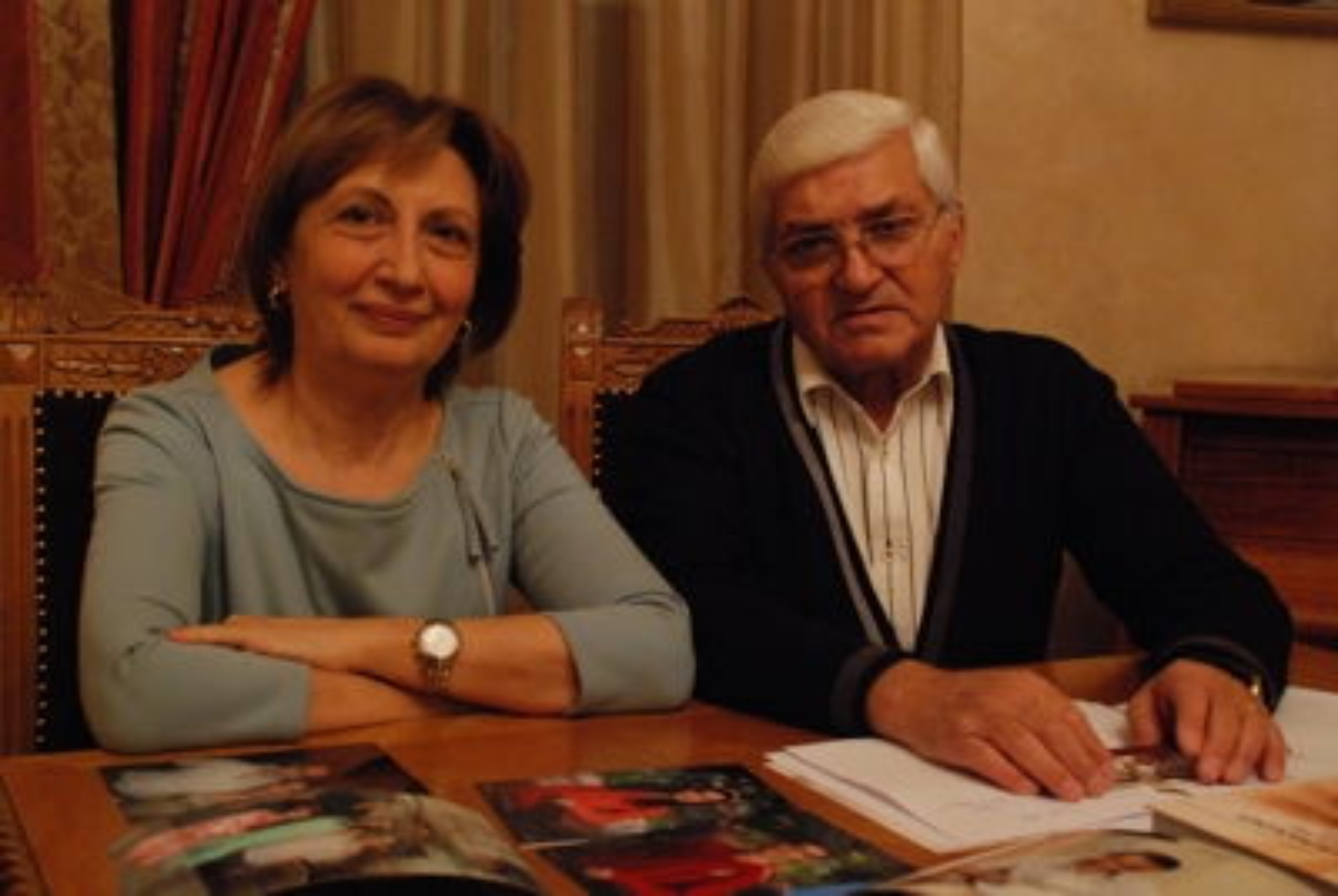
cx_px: 669
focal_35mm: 39
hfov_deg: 49.5
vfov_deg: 34.3
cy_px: 448
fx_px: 1452
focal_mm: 26
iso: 1600
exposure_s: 1/40
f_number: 4
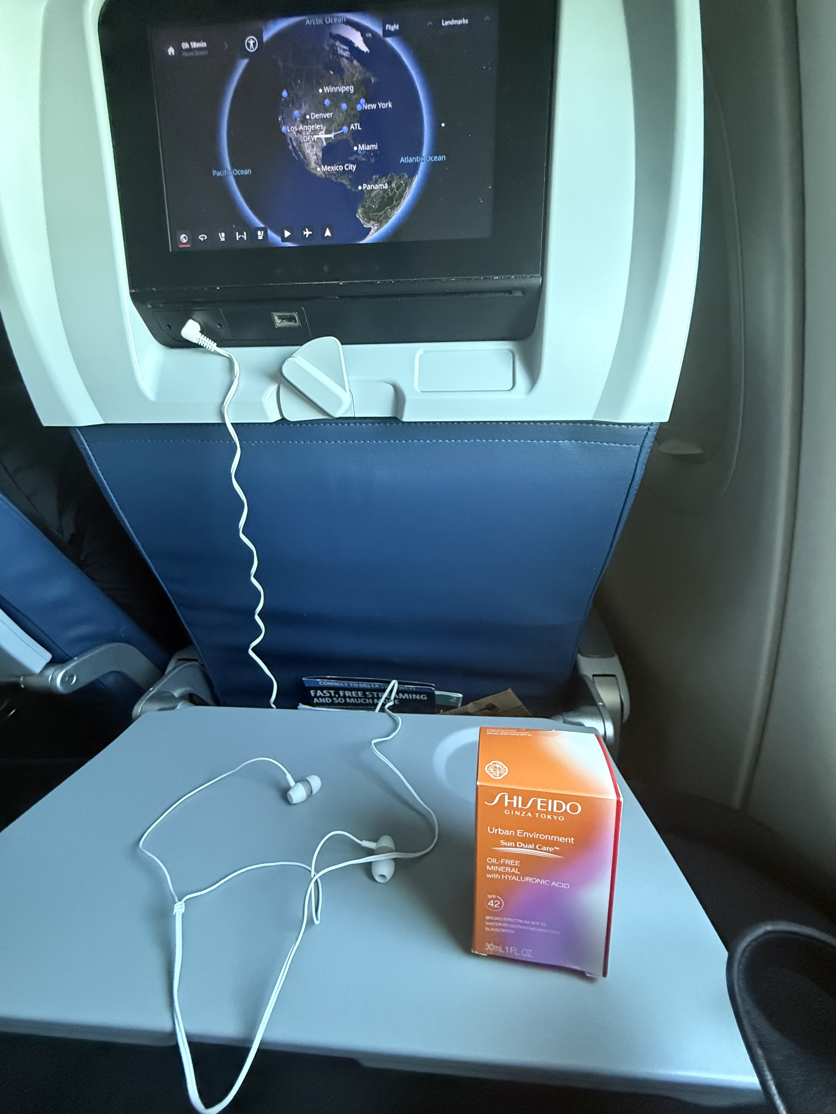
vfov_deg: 102.1
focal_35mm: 14
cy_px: 557
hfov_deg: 85.7
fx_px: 451
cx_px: 418
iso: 1000
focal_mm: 2.22
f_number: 2.2
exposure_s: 1/60
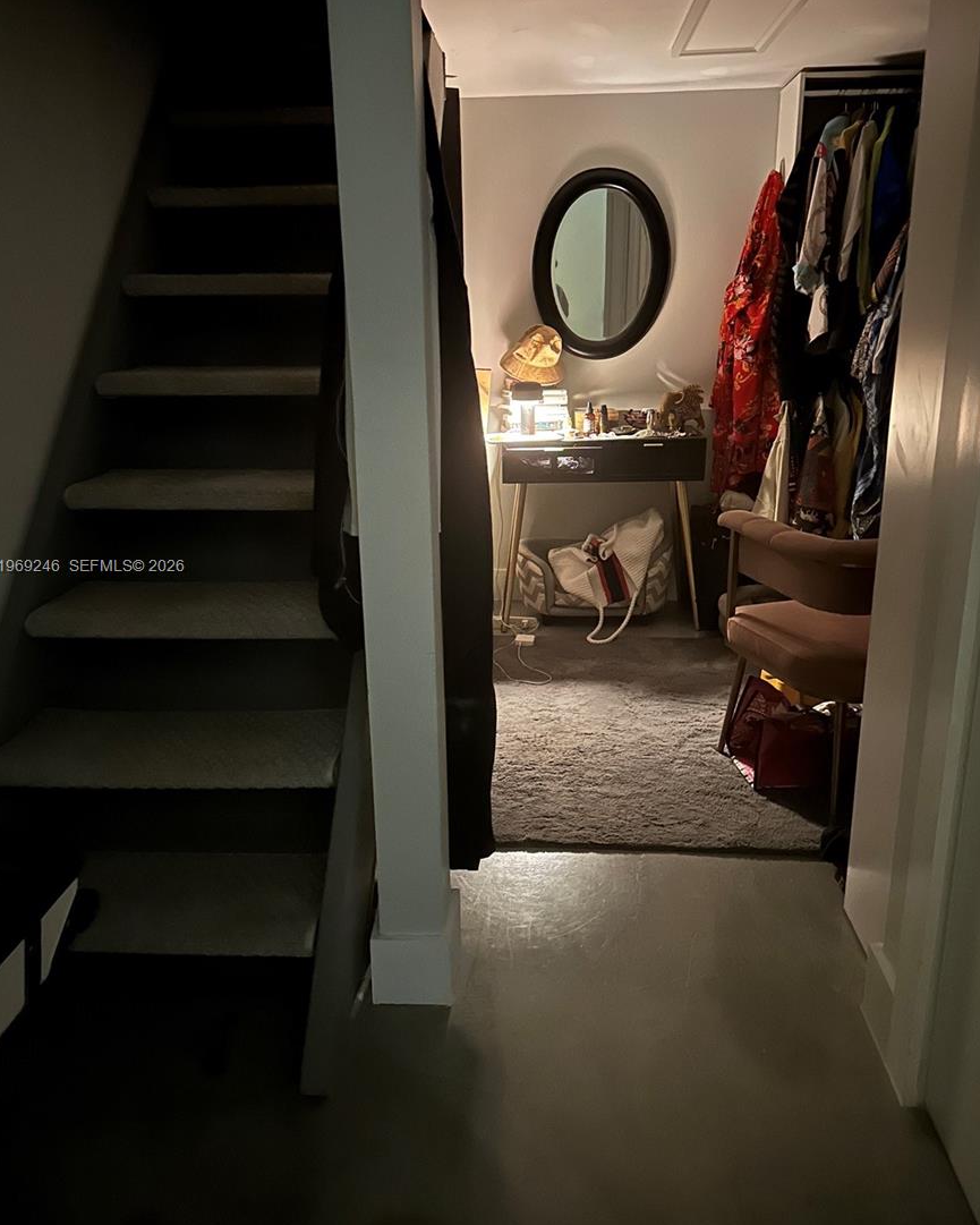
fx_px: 943
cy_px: 568
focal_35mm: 26
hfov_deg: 54.9
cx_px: 485
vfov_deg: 65.9
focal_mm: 6.86
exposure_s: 1/9
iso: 2500
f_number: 1.78
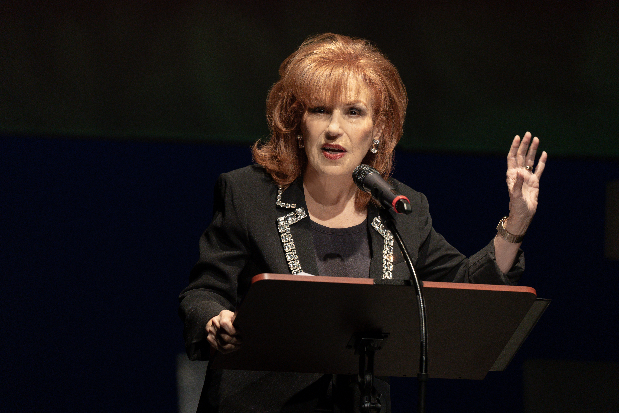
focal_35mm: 167
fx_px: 2871
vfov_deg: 8.2
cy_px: 206
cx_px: 310
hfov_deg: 12.3
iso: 2000
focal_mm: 167
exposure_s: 1/250
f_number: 4.5
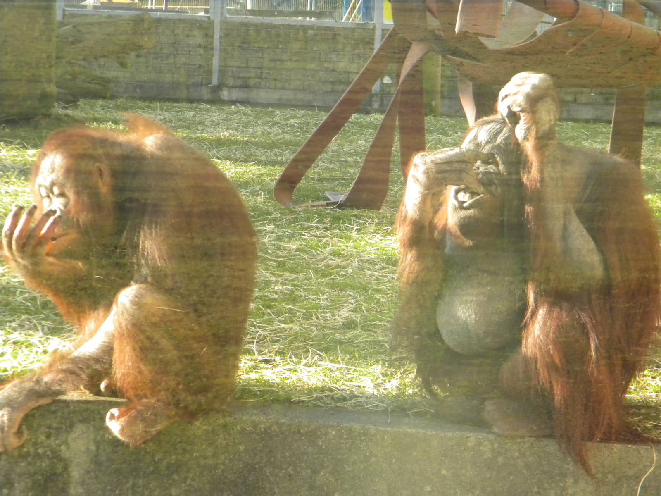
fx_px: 2826
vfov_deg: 10.0
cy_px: 248
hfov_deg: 13.3
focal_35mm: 148
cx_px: 330
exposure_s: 1/260
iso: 400
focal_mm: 26.8
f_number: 5
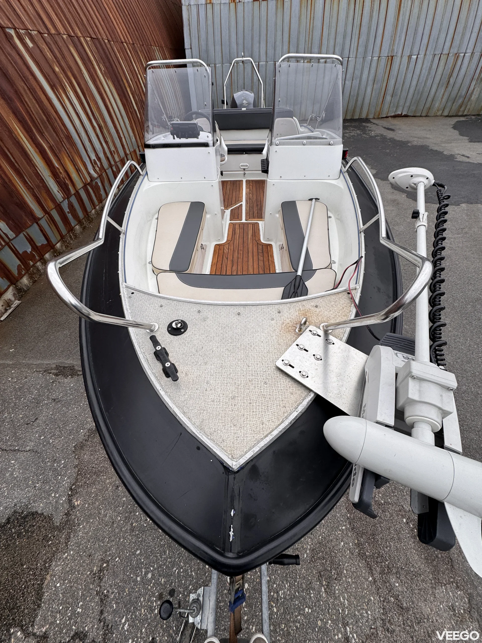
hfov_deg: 85.7
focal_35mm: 14
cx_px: 241
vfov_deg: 102.1
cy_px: 322
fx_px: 260
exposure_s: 1/518
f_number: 2.2
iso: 40
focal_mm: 2.22
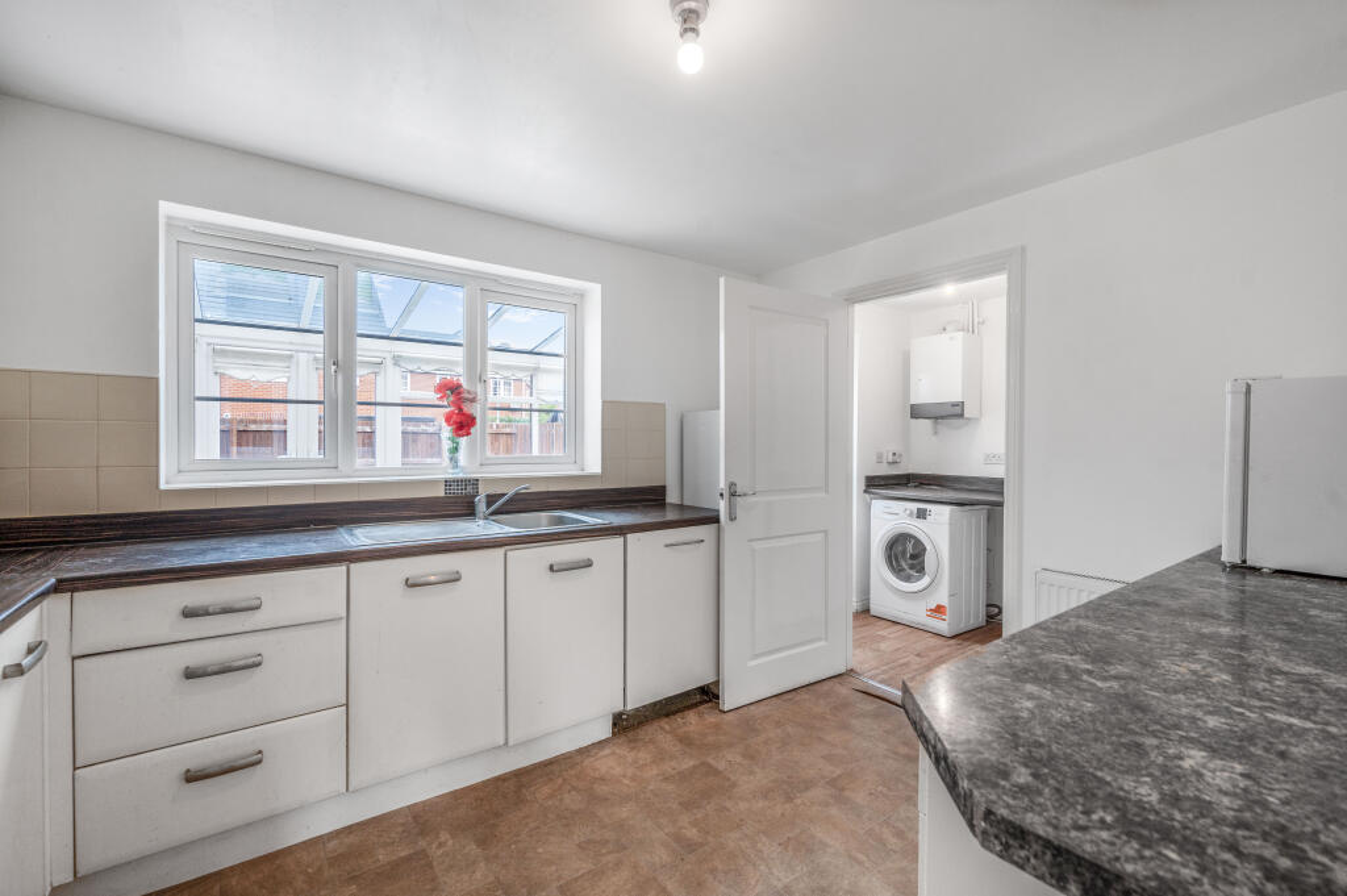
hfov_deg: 98.6
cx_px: 674
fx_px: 579
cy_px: 448
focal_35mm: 16
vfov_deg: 75.4
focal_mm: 15.5
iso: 250
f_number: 6.3
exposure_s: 1/50
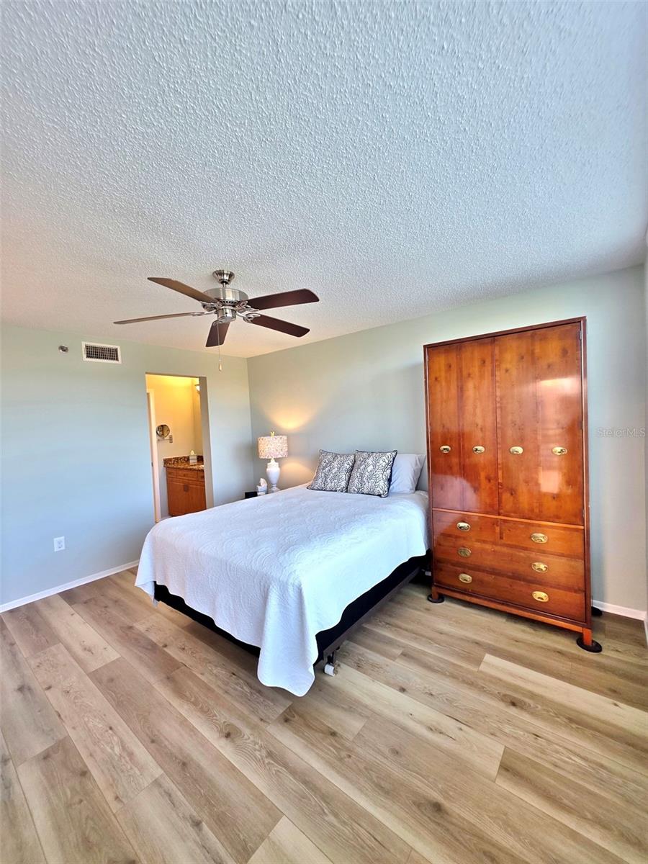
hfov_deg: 89.9
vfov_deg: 106.2
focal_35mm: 13
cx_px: 324
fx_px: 324
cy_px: 432
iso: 125
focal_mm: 2.2
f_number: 1.9
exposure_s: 1/120
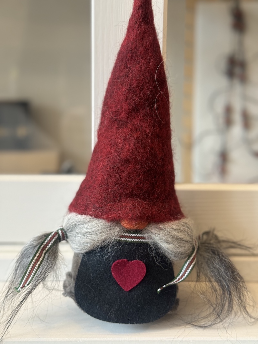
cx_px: 129
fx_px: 477
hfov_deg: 30.3
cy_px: 172
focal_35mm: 48
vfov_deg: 39.7
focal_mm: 6.76
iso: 200
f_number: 1.78
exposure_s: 1/40
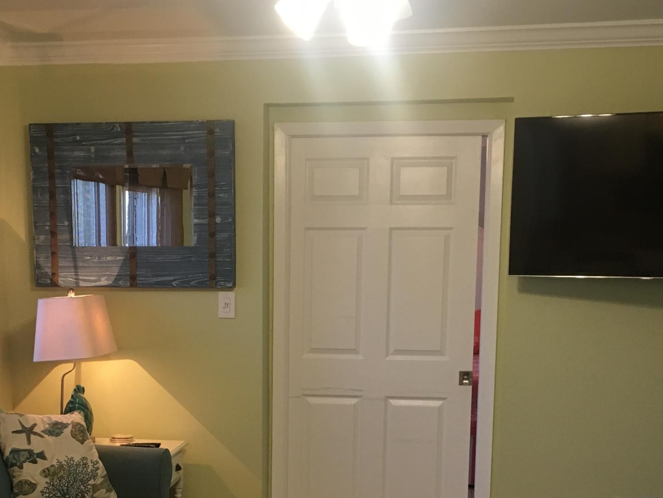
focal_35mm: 60
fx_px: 1149
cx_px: 248
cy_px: 463
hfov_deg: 32.0
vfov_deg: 23.7
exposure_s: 1/30
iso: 100
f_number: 2.2
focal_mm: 4.15
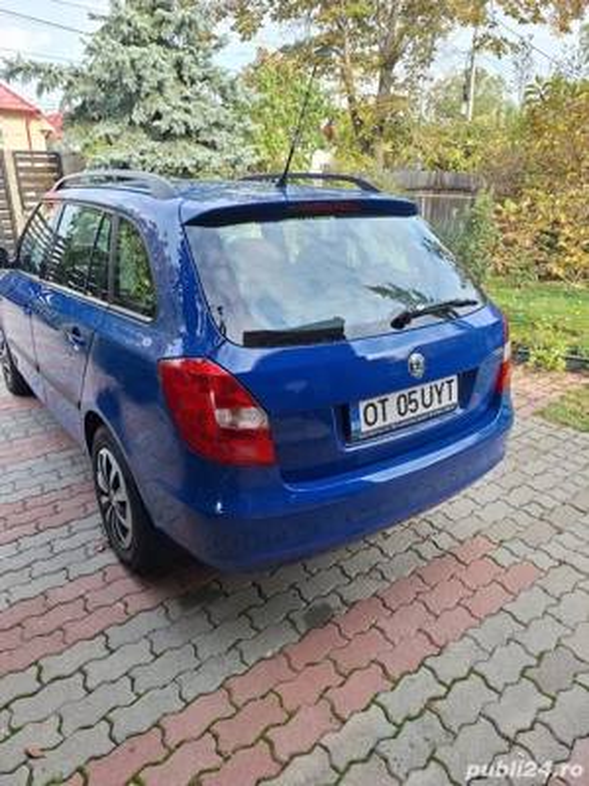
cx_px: 294
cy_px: 393
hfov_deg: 58.9
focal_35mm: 23
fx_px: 522
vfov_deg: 73.9
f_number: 1.8
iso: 40
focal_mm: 5.54
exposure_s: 1/556
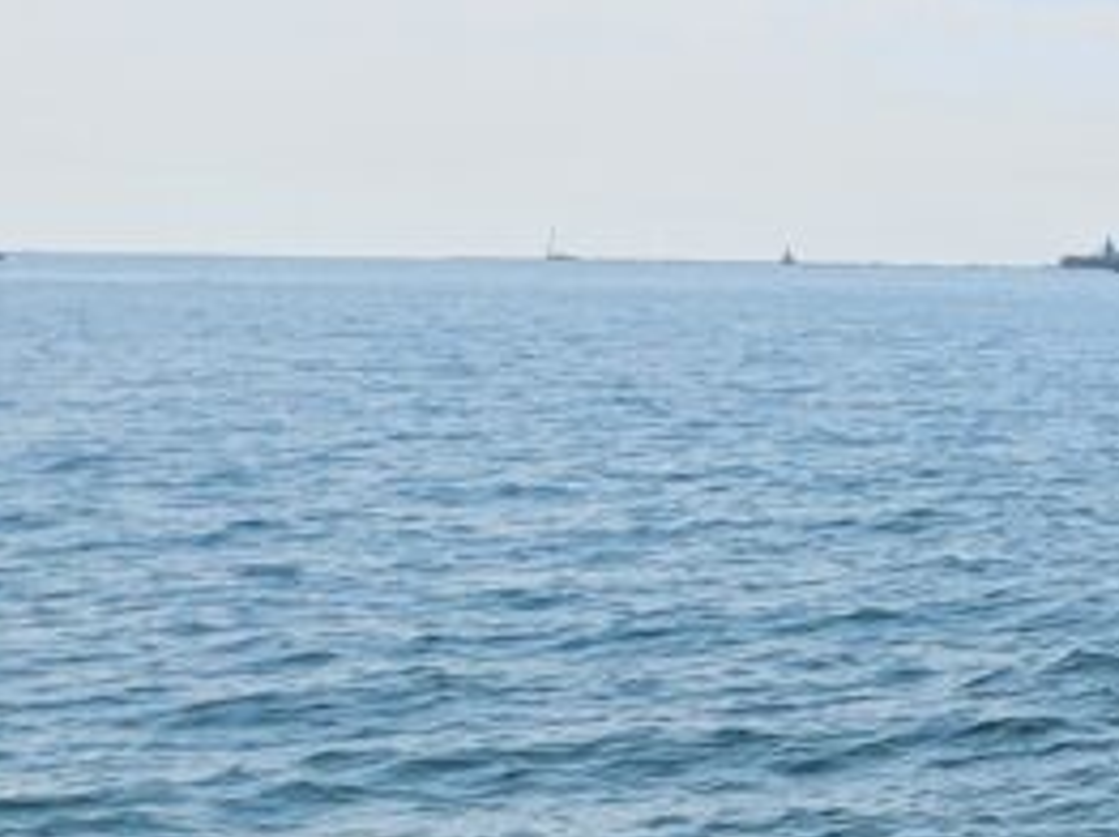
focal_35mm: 90
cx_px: 2106
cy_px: 465
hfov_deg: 17.2
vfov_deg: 16.4
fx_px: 2907
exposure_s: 1/3100
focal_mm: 5.4
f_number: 1.8
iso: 25
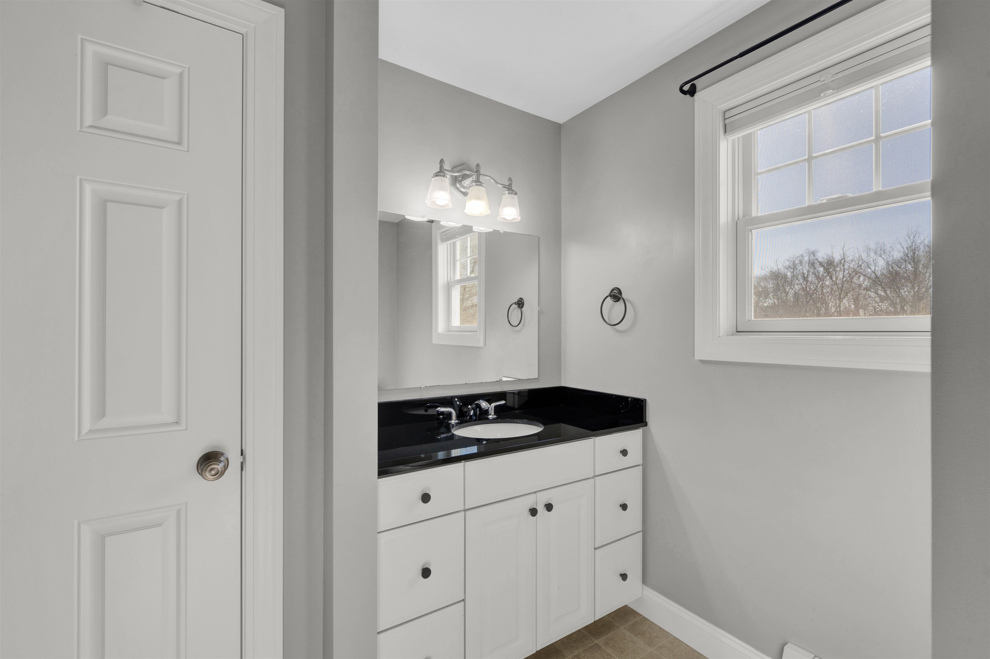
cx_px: 495
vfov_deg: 77.2
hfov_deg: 100.4
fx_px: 412
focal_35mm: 15
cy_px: 330
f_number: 7.1
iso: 250
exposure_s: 1/40
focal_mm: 15
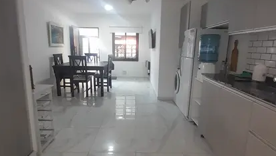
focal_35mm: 15
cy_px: 73
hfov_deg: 103.0
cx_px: 136
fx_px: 110
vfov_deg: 70.6
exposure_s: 1/33
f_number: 2.2
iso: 200
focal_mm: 1.13
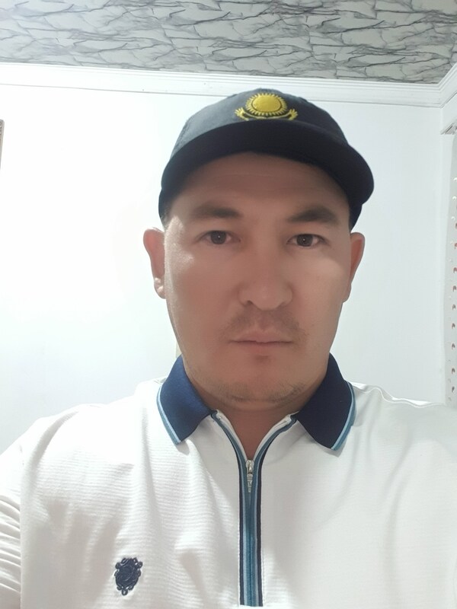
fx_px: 546
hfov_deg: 45.4
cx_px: 228
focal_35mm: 31
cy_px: 304
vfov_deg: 58.4
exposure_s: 1/24
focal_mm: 2.92
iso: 400
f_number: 1.7
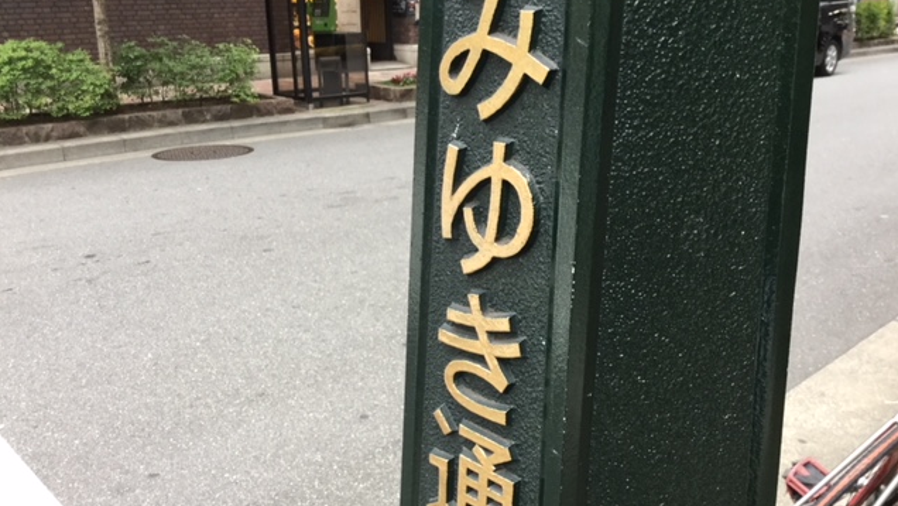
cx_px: 449
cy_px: 319
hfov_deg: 58.0
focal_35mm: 34
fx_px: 810
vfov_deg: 34.5
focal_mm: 3.3
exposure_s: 1/30
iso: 32
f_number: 2.4
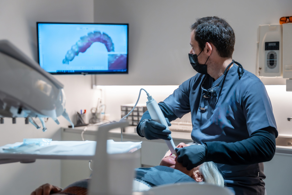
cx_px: 146
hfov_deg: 41.7
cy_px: 98
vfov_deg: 28.5
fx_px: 383
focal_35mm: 47
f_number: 2.8
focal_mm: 47.2
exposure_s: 1/400
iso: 1000
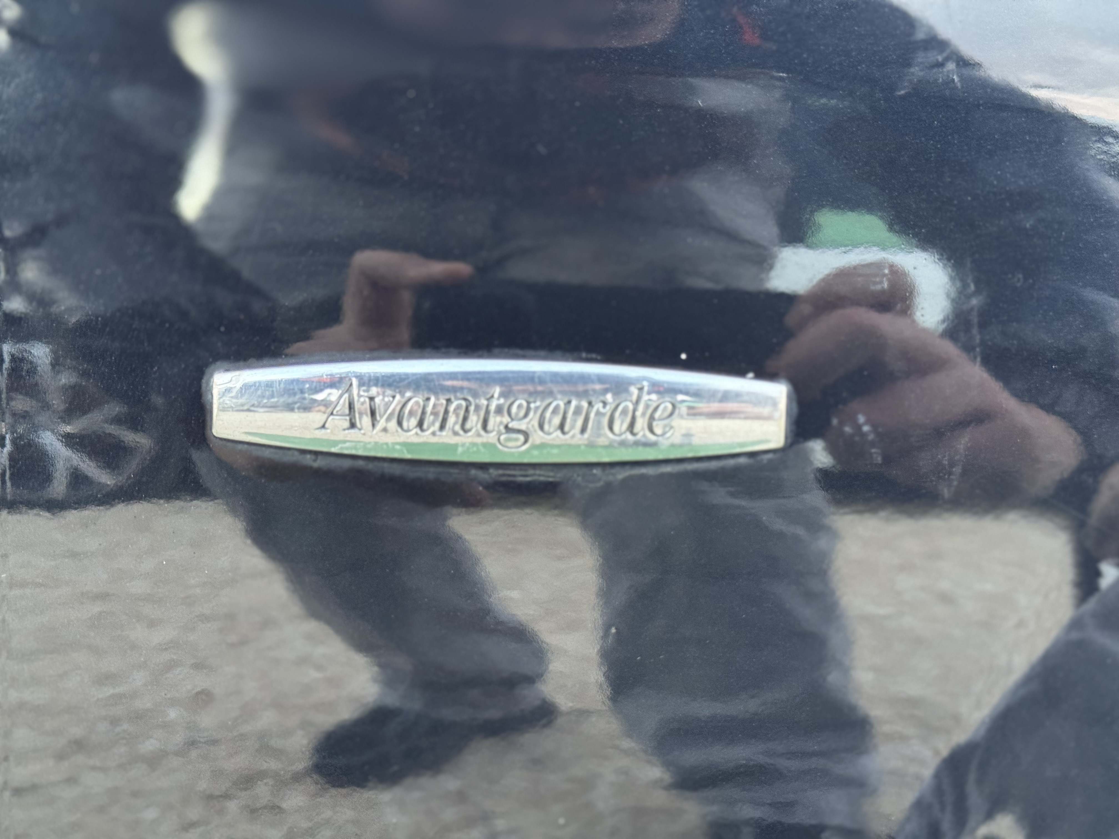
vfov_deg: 30.3
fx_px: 1552
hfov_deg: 39.7
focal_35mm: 48
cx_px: 560
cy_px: 420
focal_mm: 6.76
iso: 320
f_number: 1.78
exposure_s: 1/33
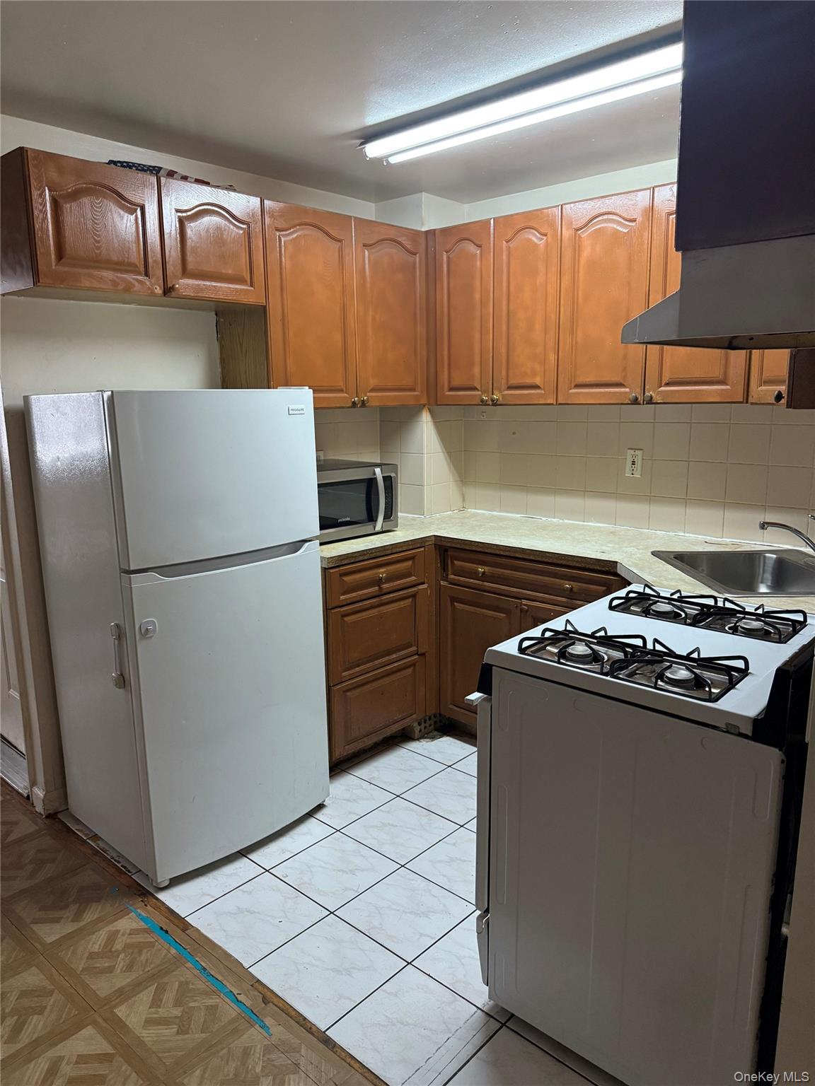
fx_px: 753
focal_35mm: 24
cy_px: 543
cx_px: 408
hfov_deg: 56.8
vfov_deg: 71.6
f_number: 1.78
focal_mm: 6.76
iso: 400
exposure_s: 1/60
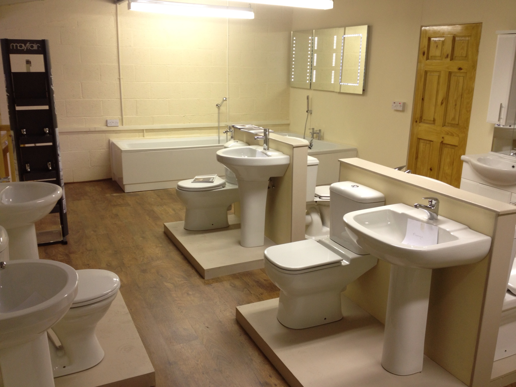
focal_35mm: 35
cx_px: 258
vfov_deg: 40.7
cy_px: 194
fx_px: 522
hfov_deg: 52.6
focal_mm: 4.28
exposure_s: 1/20
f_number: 2.4
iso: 80
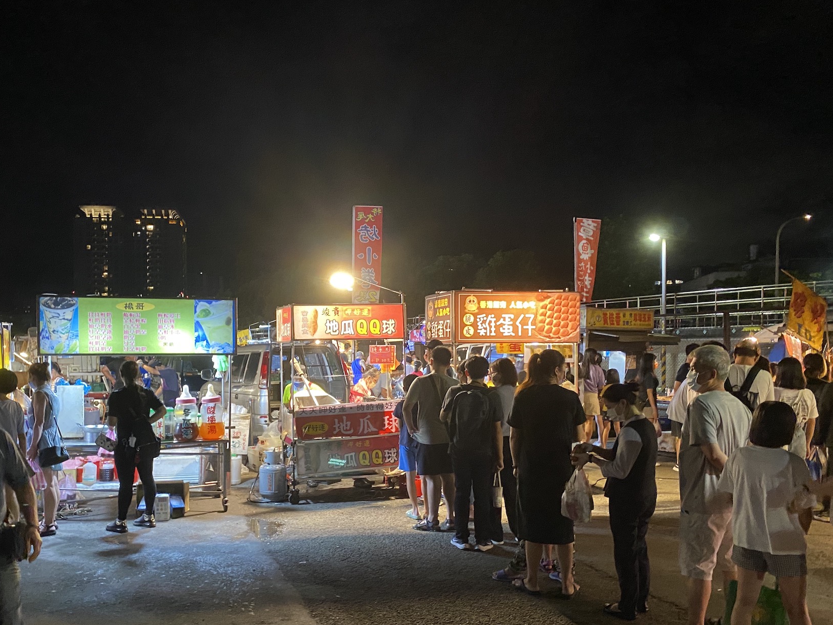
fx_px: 770
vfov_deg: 44.0
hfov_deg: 56.5
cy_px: 365
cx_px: 344
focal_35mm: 32
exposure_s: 1/30
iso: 500
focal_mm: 4.25
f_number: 1.8
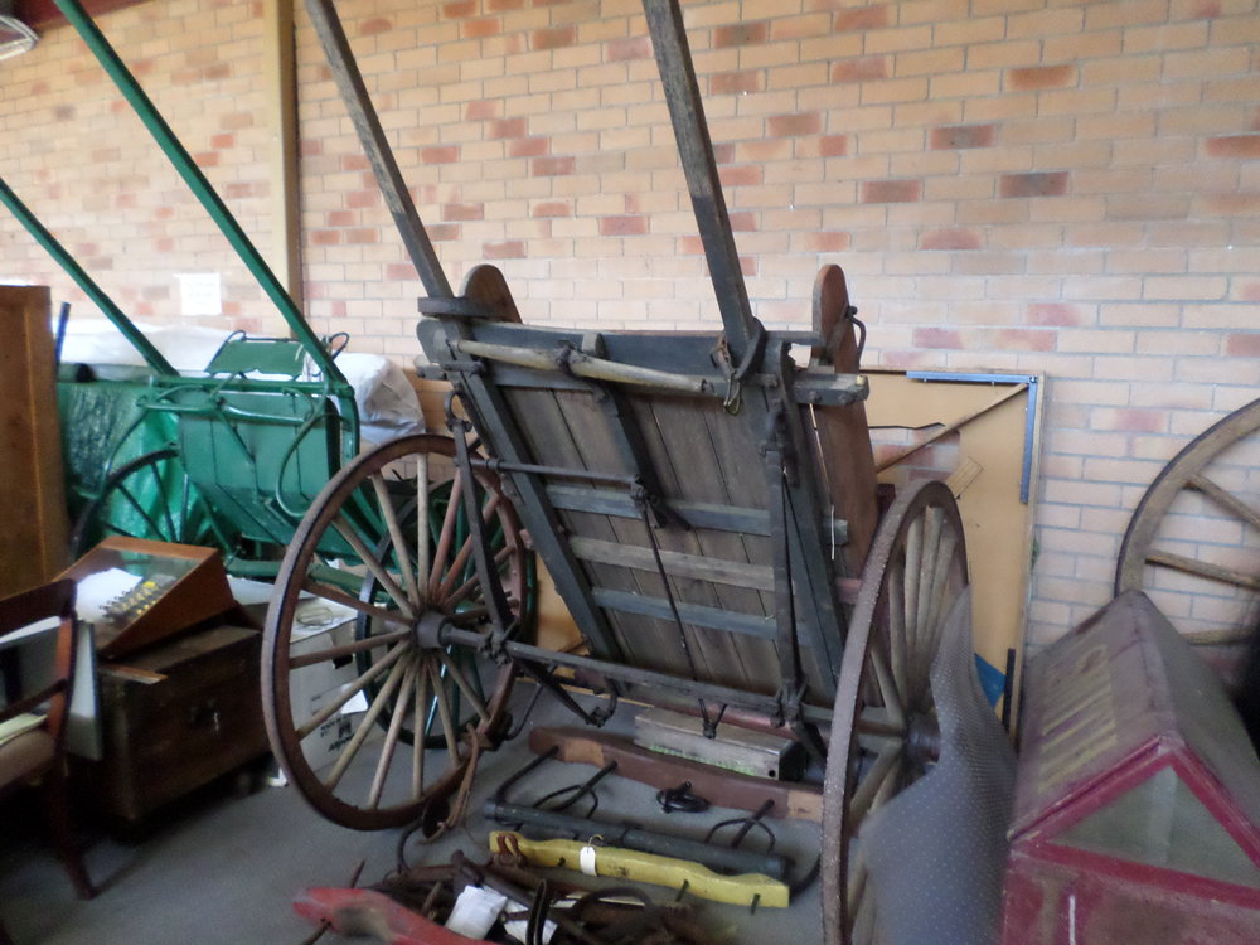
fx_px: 910
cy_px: 472
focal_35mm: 25
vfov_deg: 54.9
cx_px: 630
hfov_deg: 69.4
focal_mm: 4.5
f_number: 2.5
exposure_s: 1/20
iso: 400
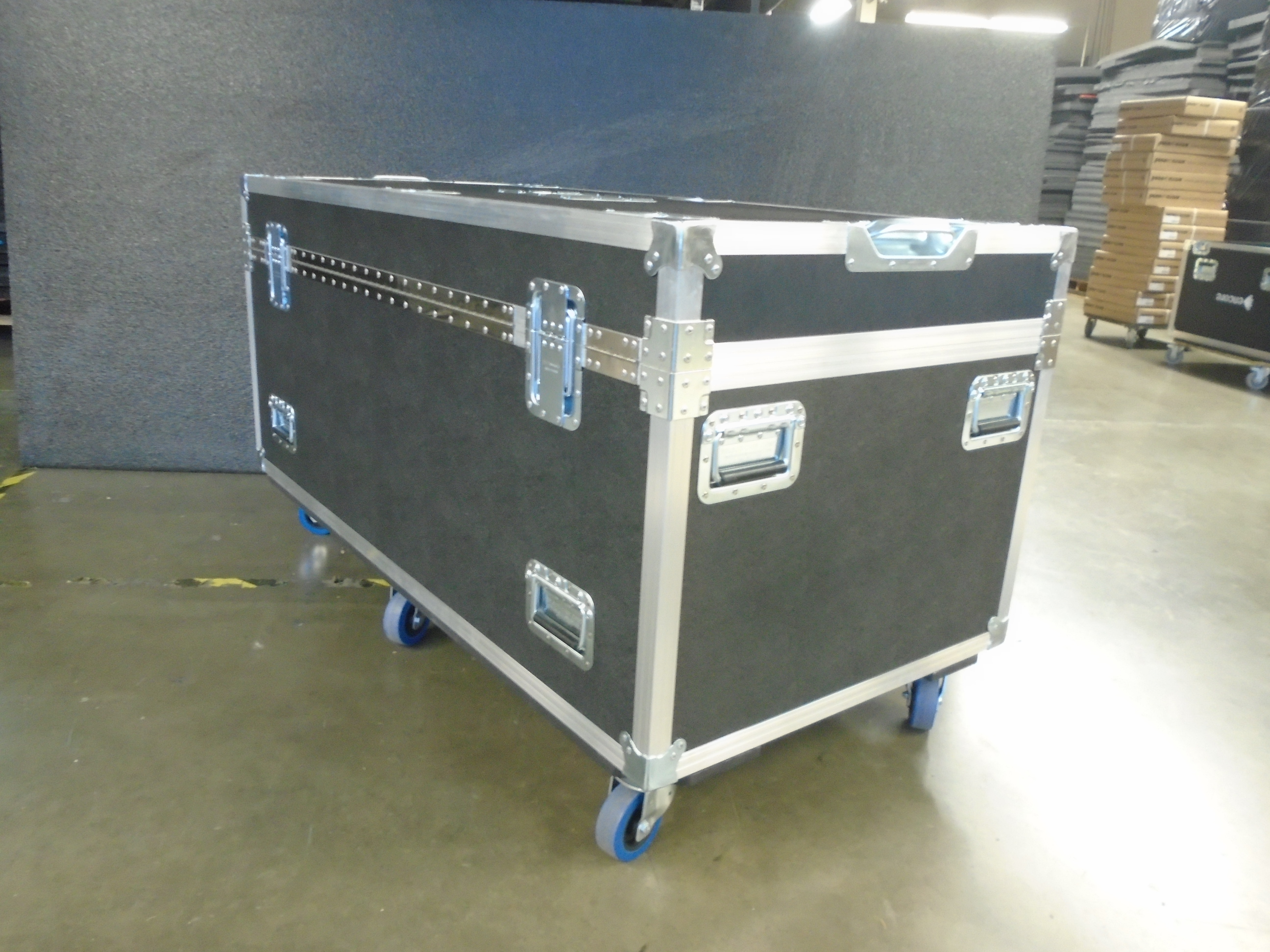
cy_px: 476
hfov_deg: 67.3
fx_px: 954
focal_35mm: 26
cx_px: 635
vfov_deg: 53.1
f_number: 3.2
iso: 400
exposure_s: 1/5
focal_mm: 4.6
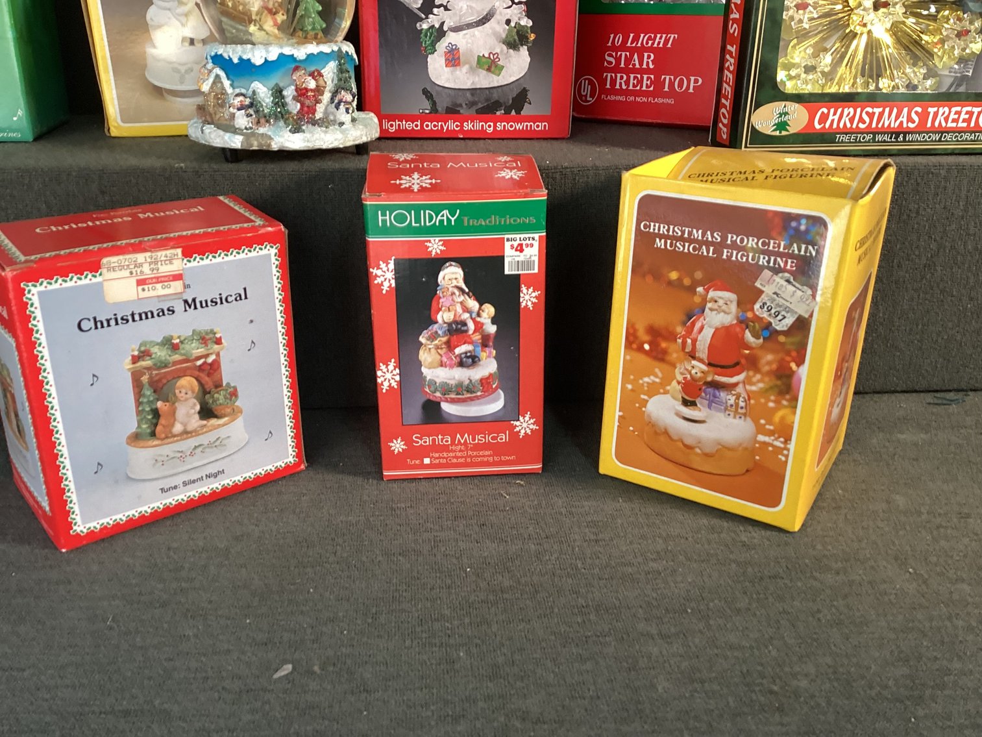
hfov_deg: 58.3
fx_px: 879
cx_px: 491
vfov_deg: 45.4
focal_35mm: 31
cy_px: 368
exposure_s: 1/60
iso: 160
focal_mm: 3.3
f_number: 2.4
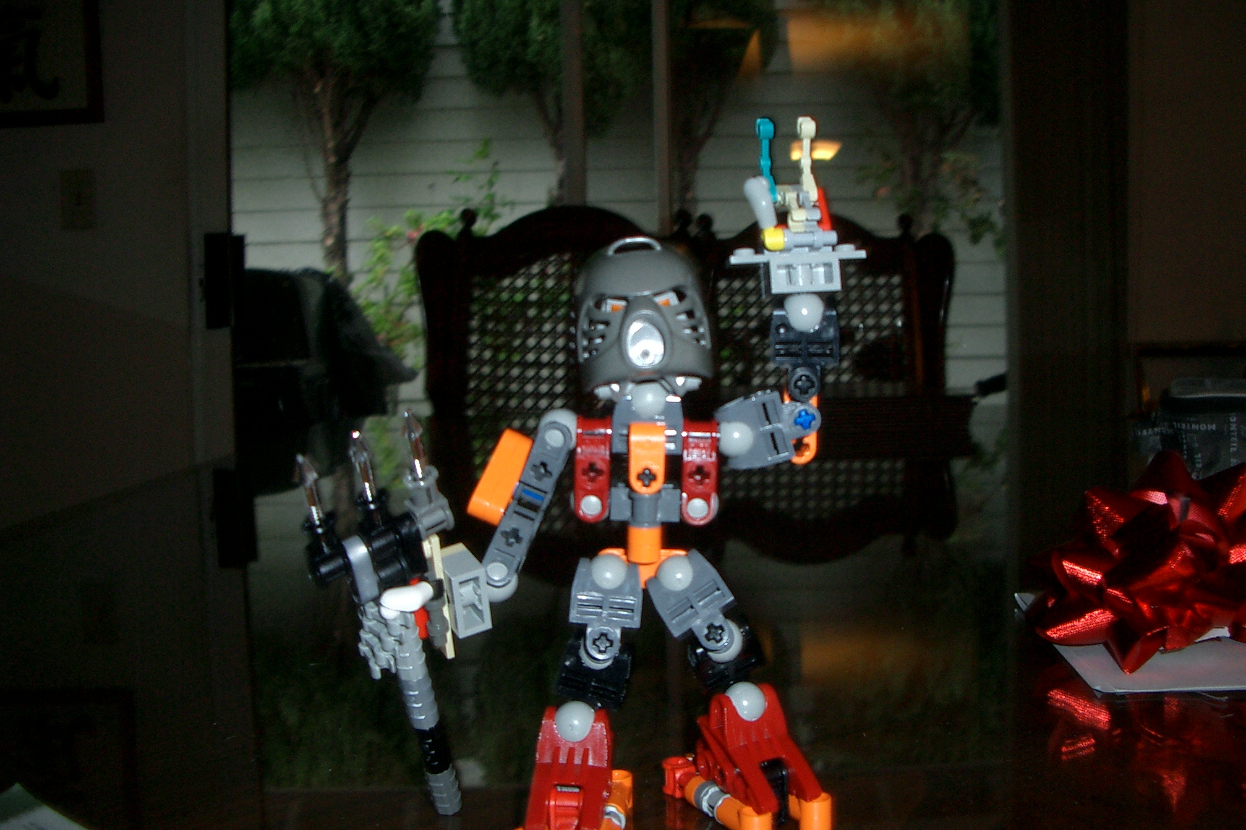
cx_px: 630
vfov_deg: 35.9
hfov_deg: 51.9
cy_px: 451
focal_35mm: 37
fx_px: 1280
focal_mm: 5.8
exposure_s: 1/40
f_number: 2.6
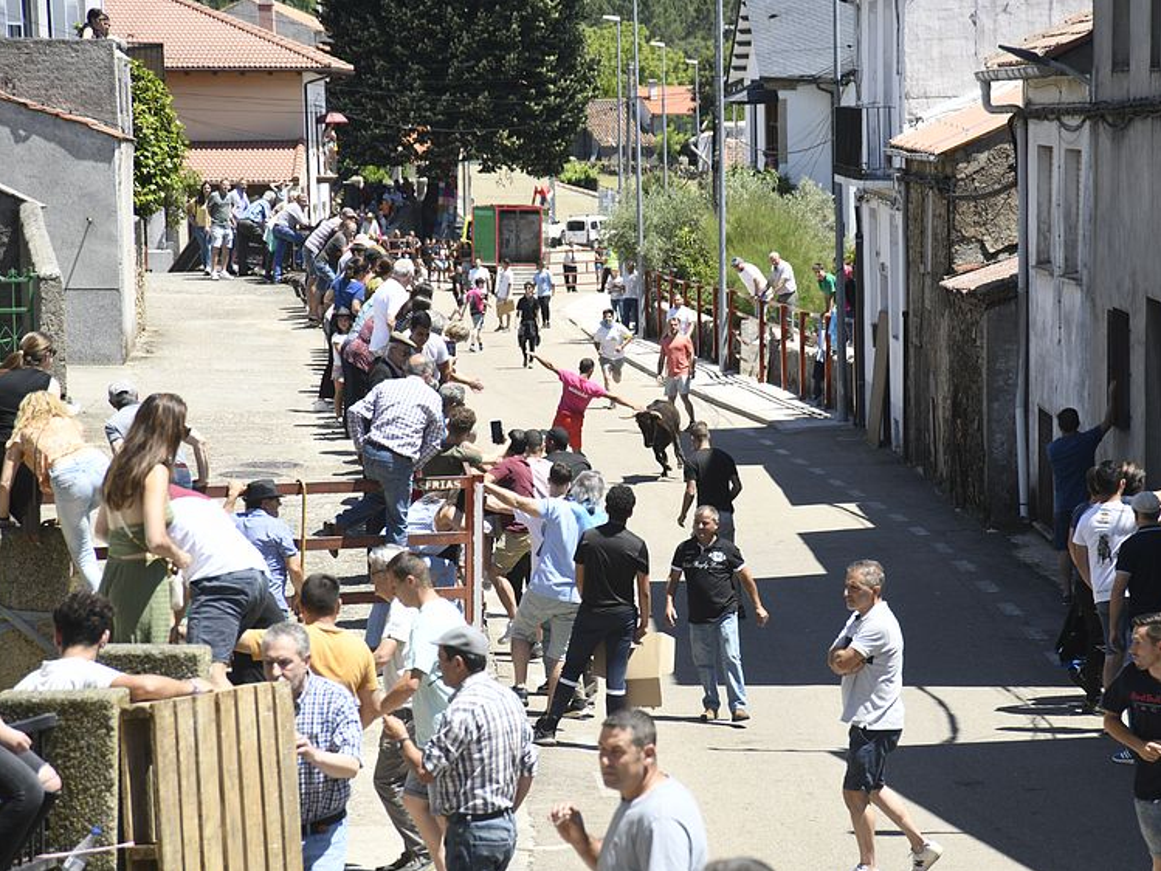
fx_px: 4394
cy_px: 436
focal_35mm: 131
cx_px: 646
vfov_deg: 11.3
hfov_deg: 15.0
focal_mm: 120
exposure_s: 1/400
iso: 250
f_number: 7.1
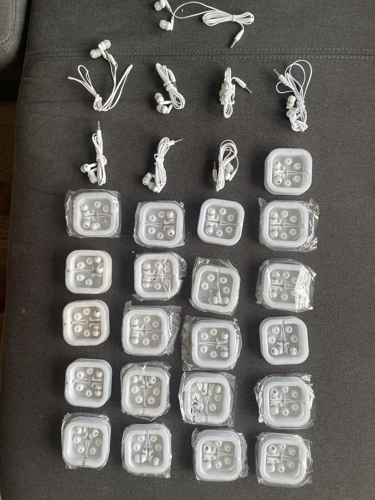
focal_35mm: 26
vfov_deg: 67.3
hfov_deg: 53.1
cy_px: 250
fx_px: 376
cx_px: 188
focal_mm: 4.2
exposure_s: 1/121
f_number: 1.6
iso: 100
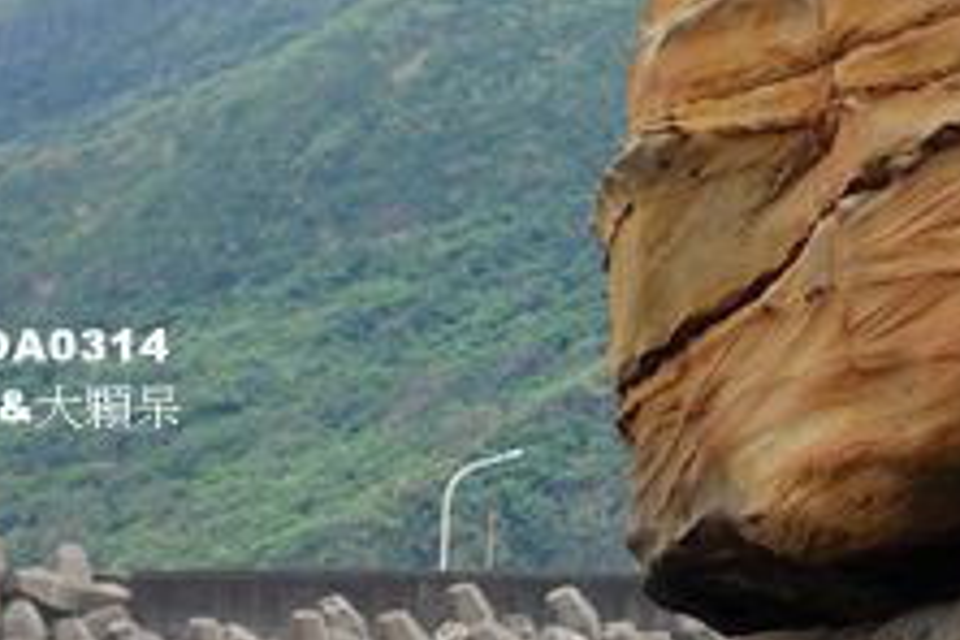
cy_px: -37
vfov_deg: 6.7
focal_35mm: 205
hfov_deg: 9.9
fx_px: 5466
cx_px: 1211
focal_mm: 25.7
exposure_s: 1/800
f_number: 3.5
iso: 125
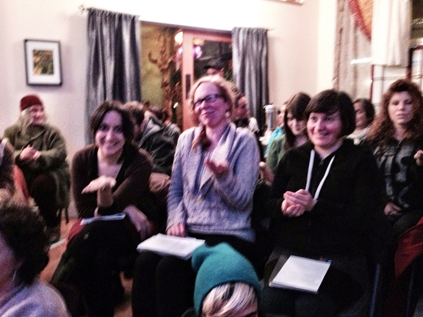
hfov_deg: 52.6
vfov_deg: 40.7
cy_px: 158
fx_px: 428
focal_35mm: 35
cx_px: 212
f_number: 2.4
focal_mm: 4.28
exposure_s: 1/15
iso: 800
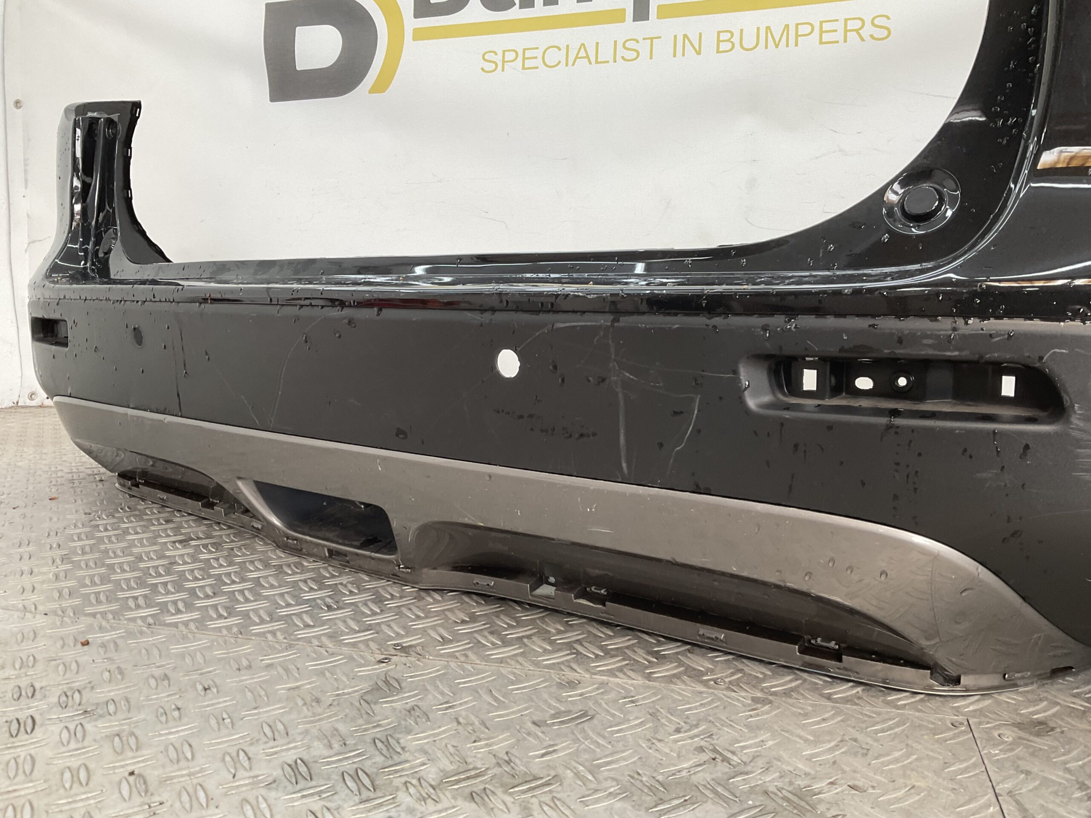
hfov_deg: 61.7
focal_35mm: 29
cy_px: 409
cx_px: 546
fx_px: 914
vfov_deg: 48.2
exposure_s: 1/120
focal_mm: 3
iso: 25
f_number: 1.8
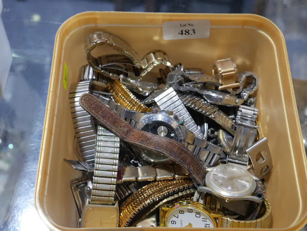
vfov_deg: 30.3
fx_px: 426
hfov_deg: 39.6
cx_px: 154
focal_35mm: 48
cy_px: 116
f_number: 5.2
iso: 500
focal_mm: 24
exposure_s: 1/60
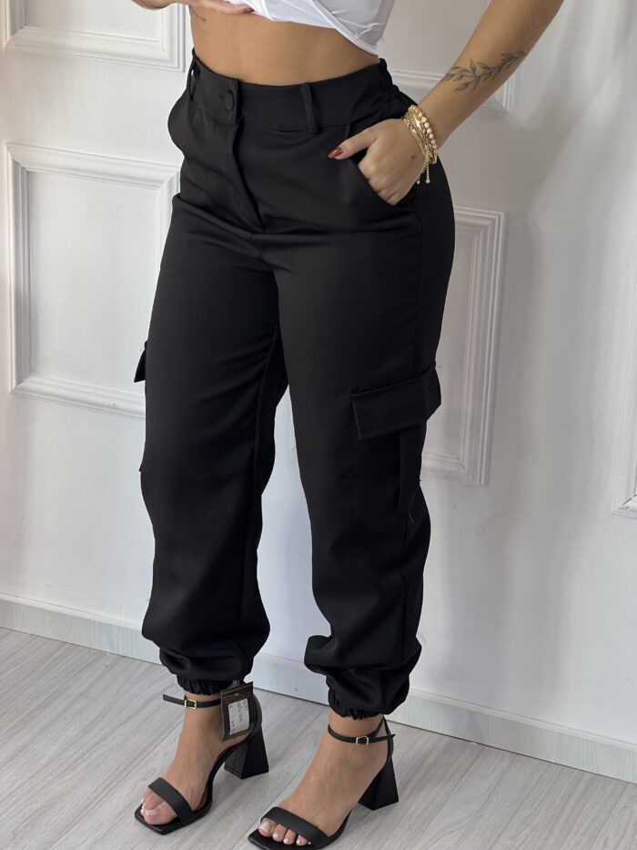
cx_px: 318
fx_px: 1889
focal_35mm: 77
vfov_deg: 25.3
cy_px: 425
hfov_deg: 19.1
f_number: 2.8
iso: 64
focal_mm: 9
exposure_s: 1/120
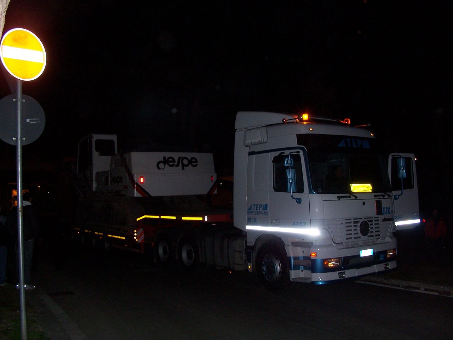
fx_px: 458
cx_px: 226
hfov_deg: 52.6
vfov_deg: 40.7
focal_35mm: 35
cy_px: 170
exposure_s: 1/60
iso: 140
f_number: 2.8
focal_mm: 6
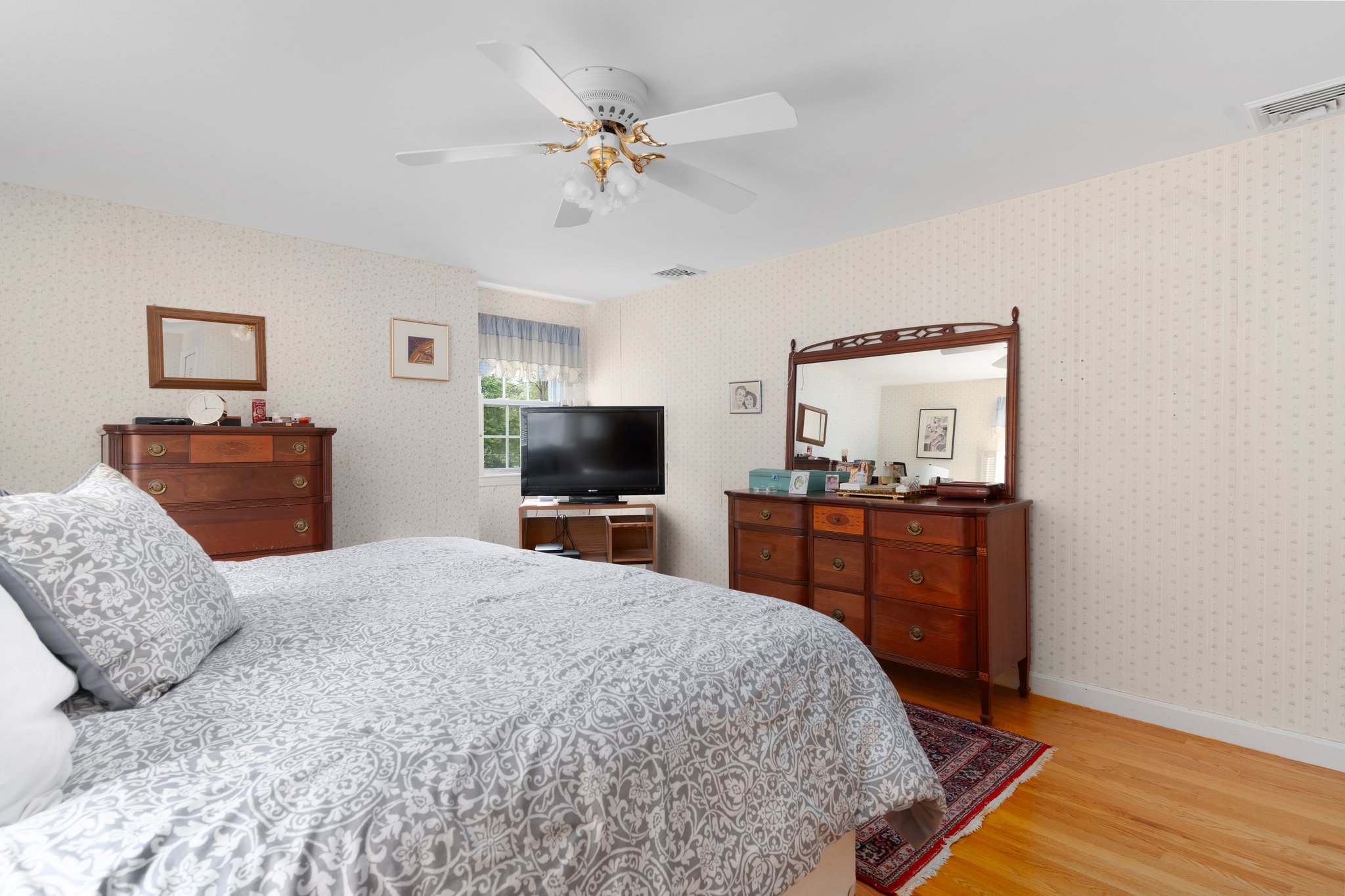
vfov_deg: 67.4
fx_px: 672
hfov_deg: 90.0
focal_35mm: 18
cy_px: 448
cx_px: 672
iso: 640
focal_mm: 18
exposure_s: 1/80
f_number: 7.1
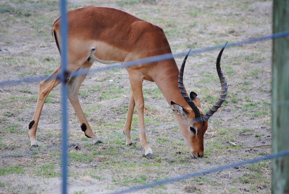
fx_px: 3135
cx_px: 144
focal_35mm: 390
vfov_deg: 3.5
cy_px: 97
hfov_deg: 5.3
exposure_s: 1/500
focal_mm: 260
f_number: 5.6
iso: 400
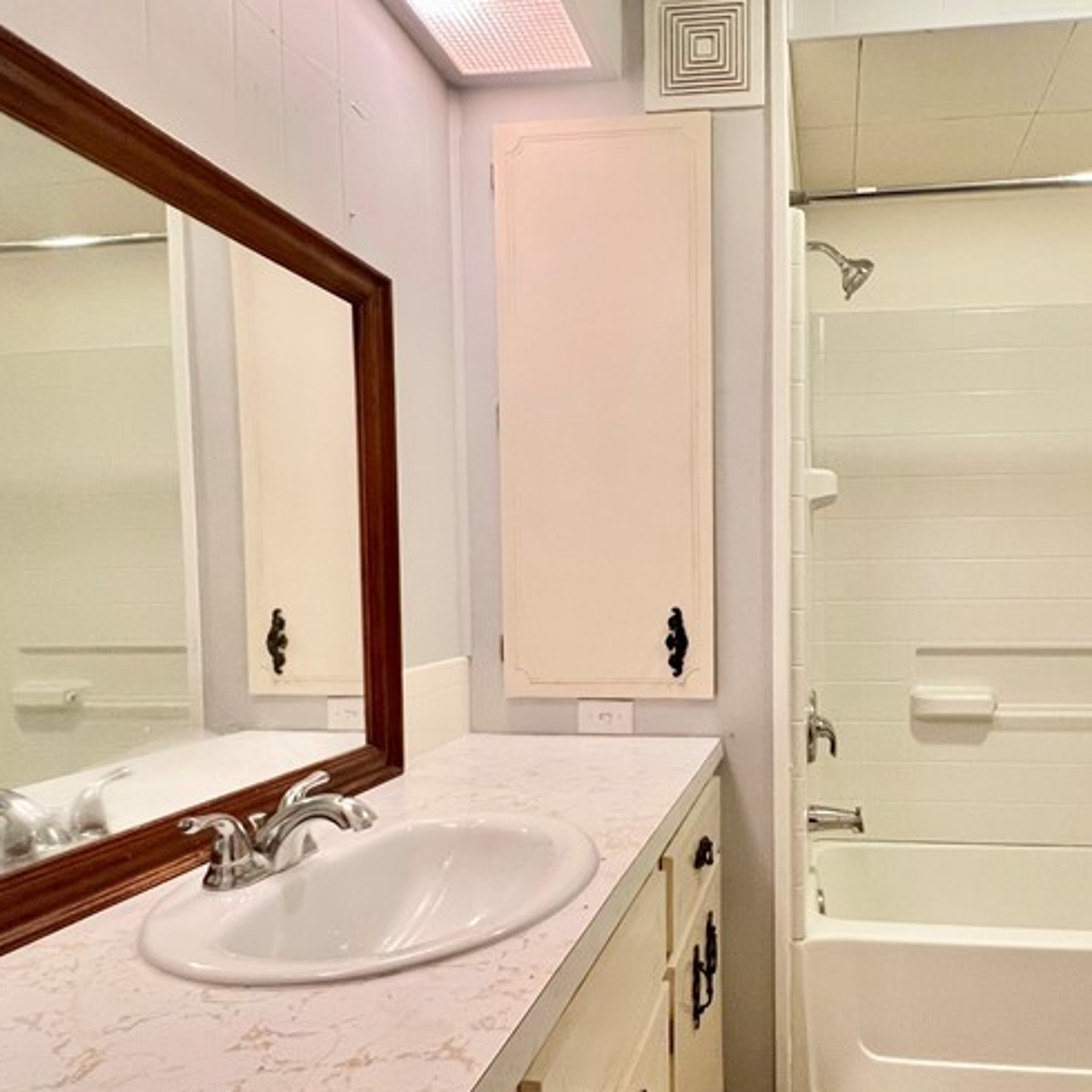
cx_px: 738
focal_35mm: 24
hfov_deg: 63.2
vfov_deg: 64.6
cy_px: 635
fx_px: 857
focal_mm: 1.57
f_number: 1.8
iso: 250
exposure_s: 1/60
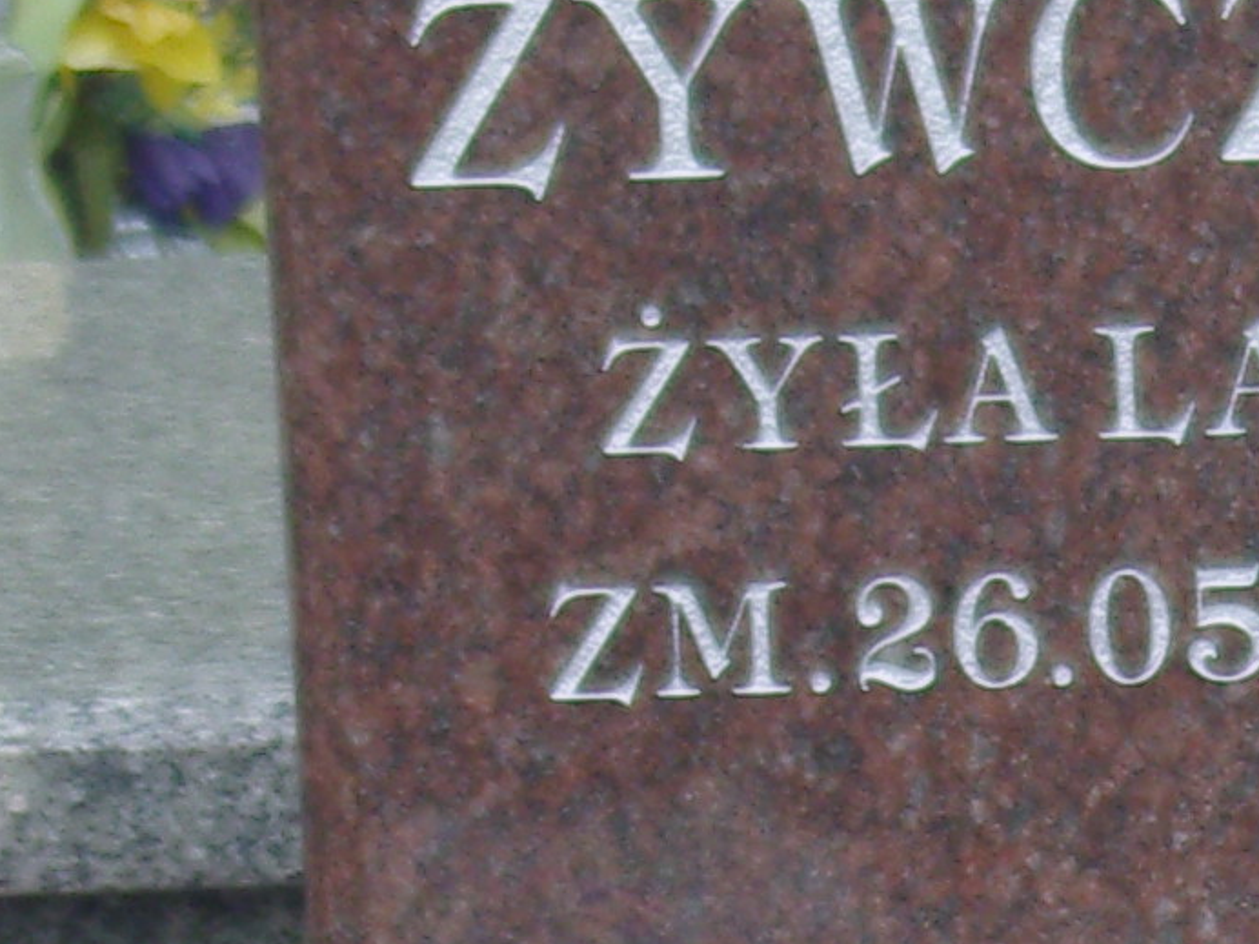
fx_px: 17494
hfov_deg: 4.1
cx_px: 1939
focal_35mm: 481
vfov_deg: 3.1
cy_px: 311
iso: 100
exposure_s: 1/100
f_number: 5.2
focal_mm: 21.9
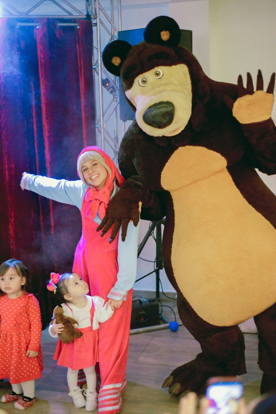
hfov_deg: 27.0
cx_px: 138
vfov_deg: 39.6
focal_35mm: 50
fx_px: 574
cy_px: 207
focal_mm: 50
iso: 6400
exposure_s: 1/200
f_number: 2.2
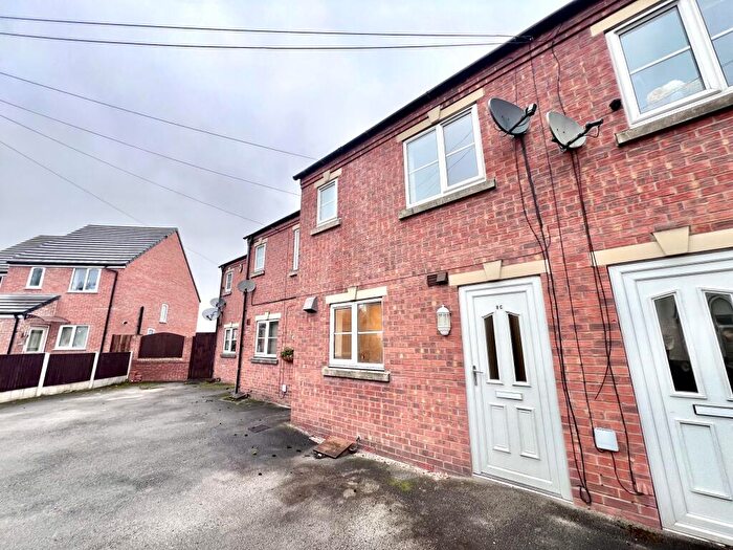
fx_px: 275
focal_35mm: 13
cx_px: 366
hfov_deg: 106.2
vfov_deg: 89.9
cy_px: 275
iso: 64
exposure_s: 1/99
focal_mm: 1.57
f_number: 1.8
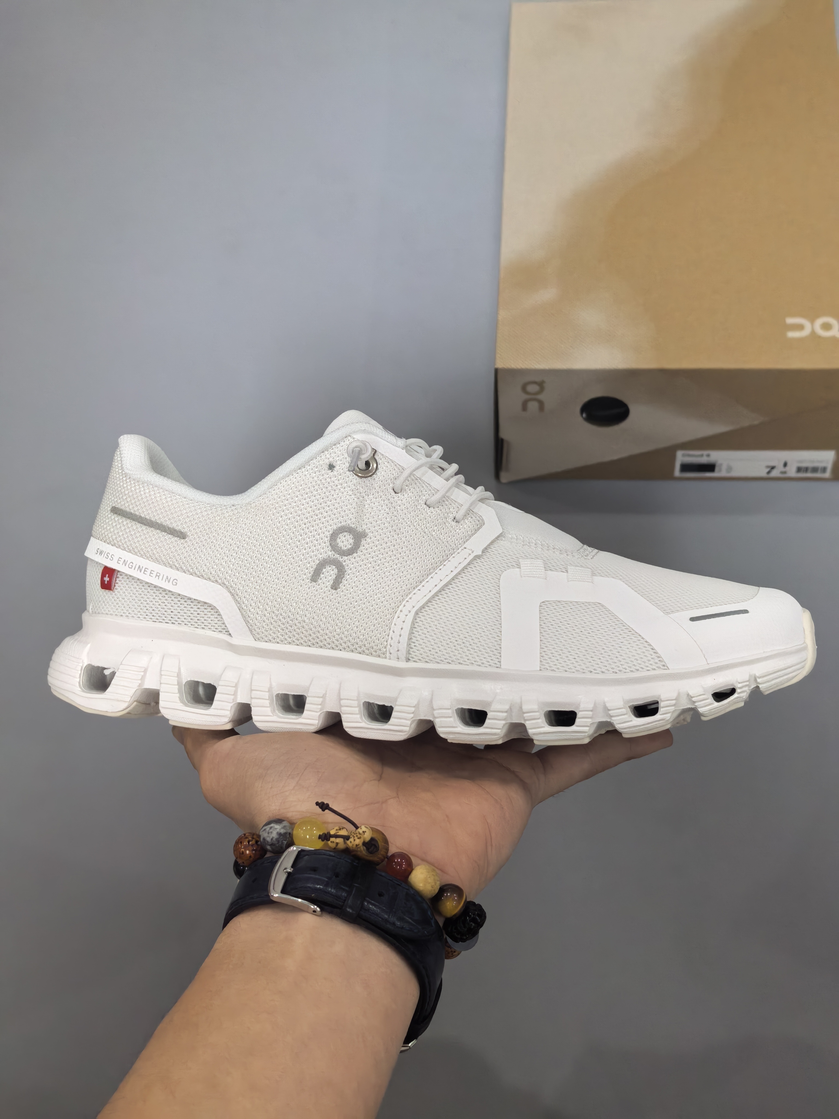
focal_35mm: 48
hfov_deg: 30.3
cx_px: 420
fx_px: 1551
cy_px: 560
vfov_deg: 39.7
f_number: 2
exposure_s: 1/167
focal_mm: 5.75
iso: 500
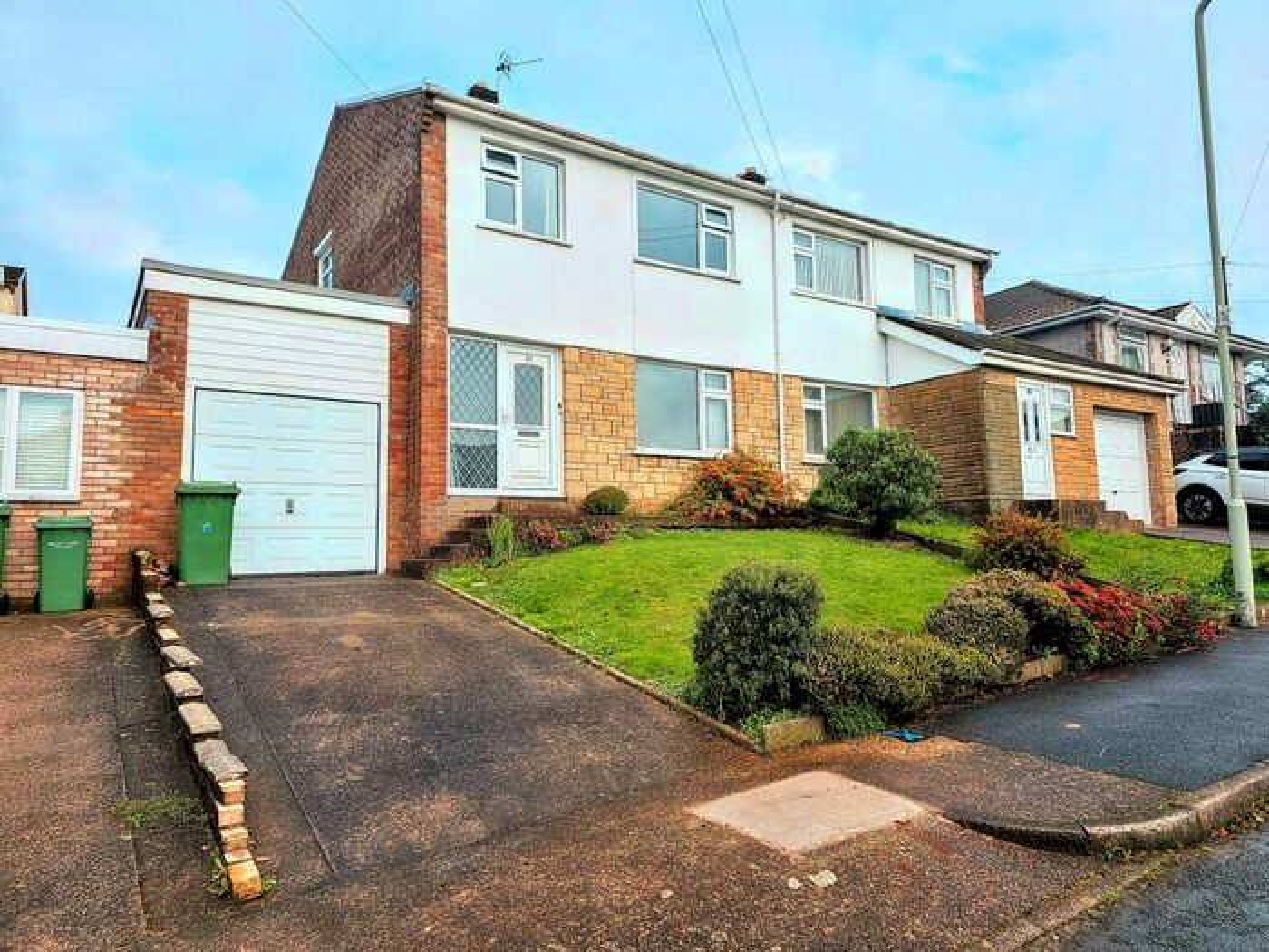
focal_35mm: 23
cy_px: 476
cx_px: 634
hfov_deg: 73.9
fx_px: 843
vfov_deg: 58.9
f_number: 1.7
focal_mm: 6.3
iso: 10
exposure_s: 1/361
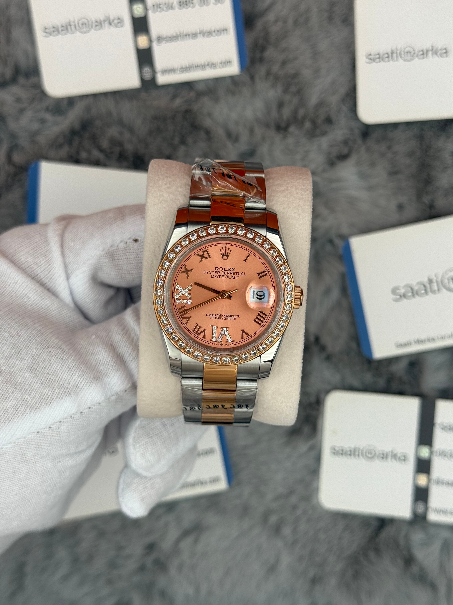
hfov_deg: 30.3
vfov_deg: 39.7
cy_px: 302
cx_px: 226
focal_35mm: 48
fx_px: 838
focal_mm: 6.76
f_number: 1.78
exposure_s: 1/951
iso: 64
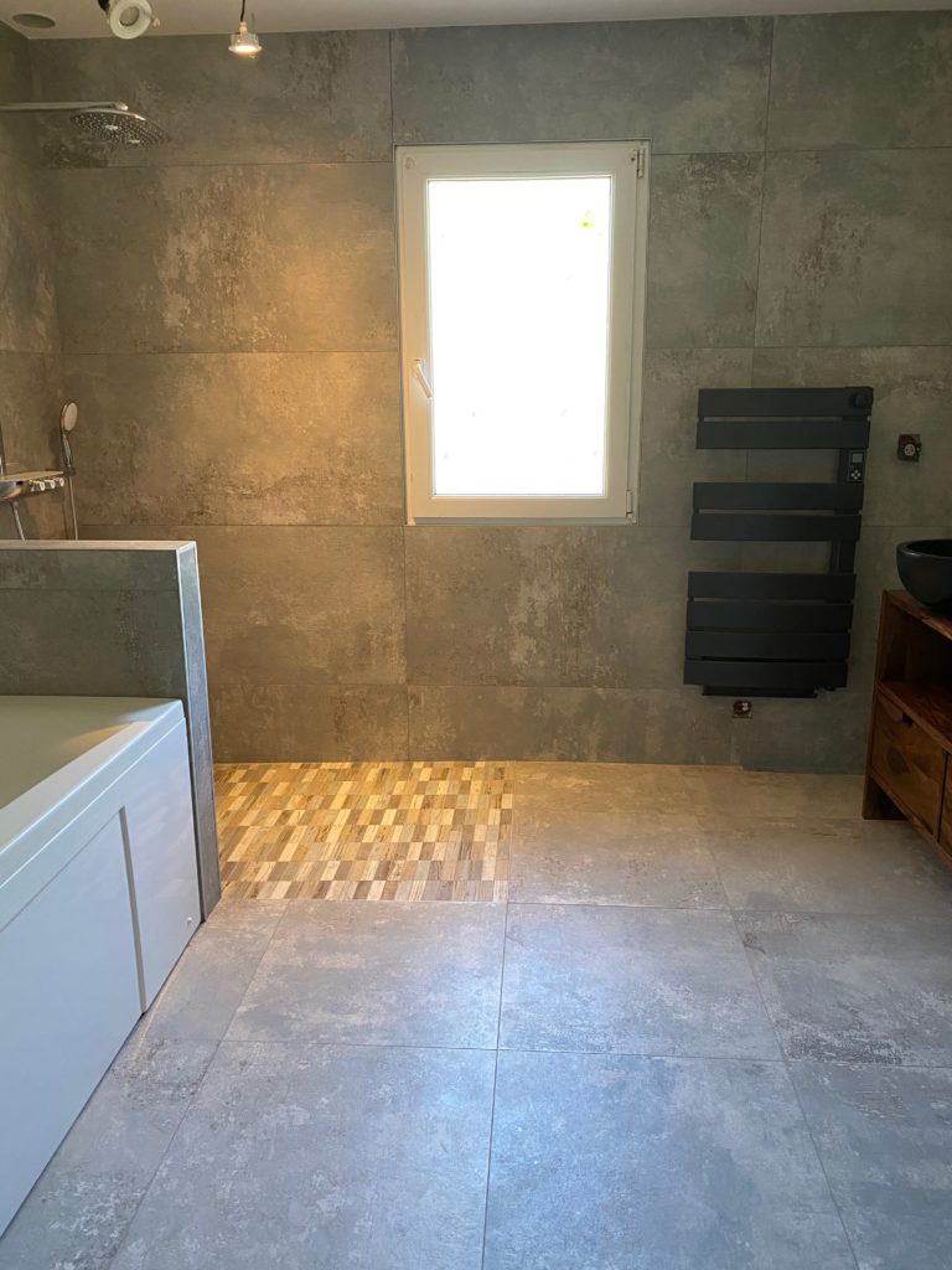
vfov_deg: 67.3
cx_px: 476
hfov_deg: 53.1
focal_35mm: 26
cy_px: 635
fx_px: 953
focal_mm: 4.25
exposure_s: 1/60
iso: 250
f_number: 1.8
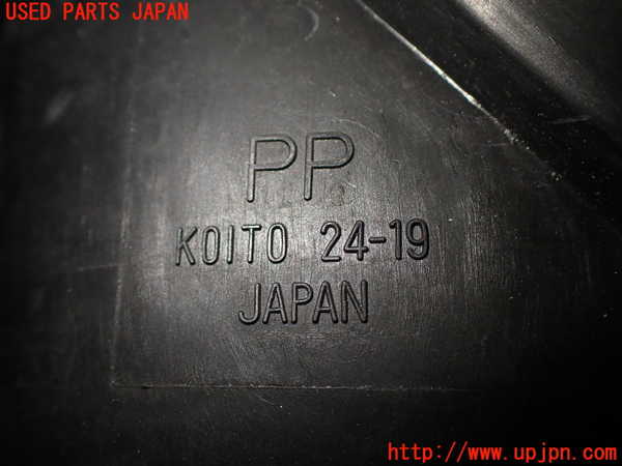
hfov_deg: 56.8
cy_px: 233
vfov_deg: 44.2
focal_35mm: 32
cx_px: 311
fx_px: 575
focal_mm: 5.79
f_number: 2.4
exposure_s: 1/125
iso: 200
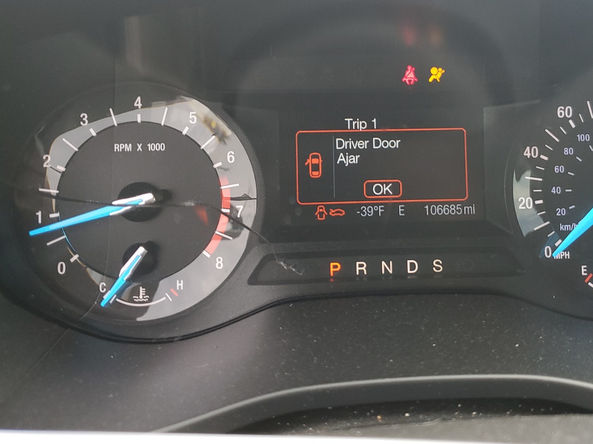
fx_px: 617
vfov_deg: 39.3
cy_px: 161
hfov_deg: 50.8
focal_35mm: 36
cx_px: 370
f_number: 1.5
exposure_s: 1/120
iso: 74
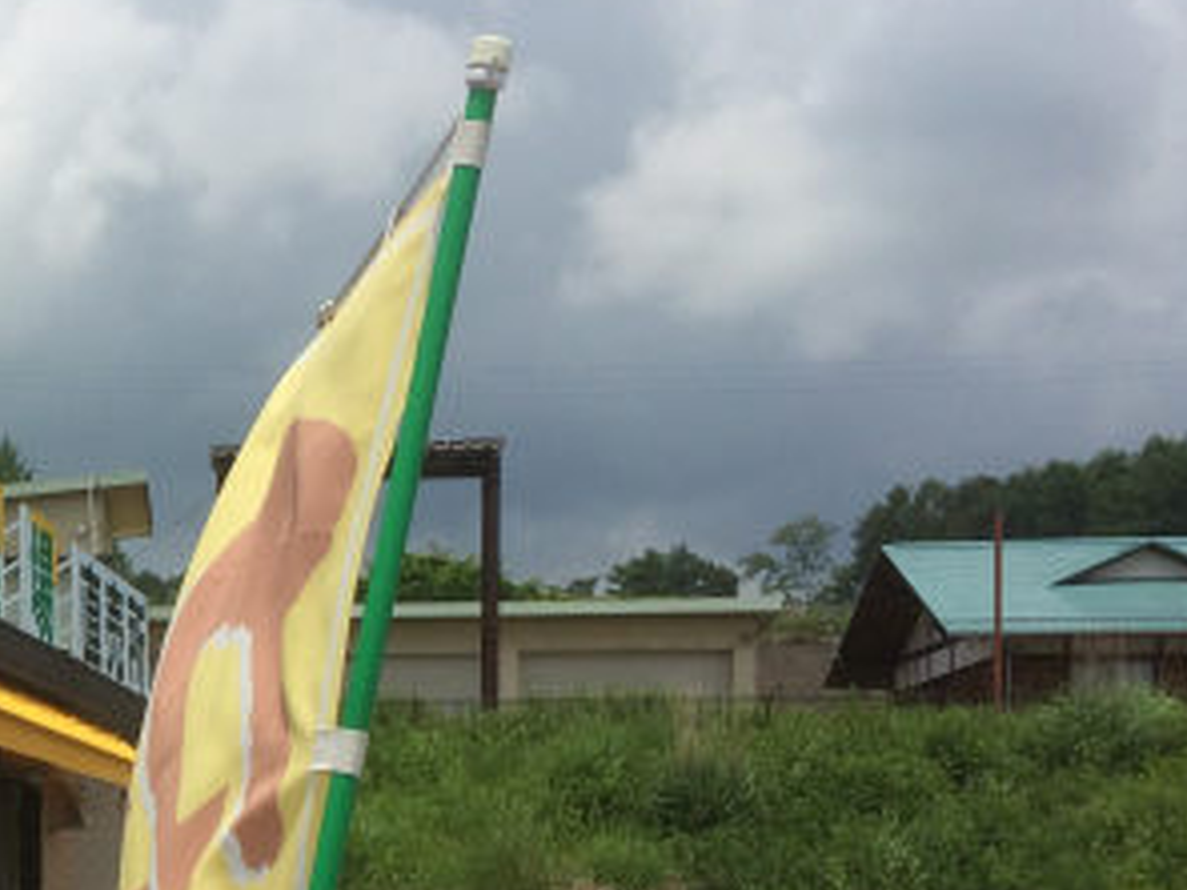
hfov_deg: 22.4
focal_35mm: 81
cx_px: -209
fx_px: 2778
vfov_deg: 17.7
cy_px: 922
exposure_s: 1/3731
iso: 32
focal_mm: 4.12
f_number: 2.2
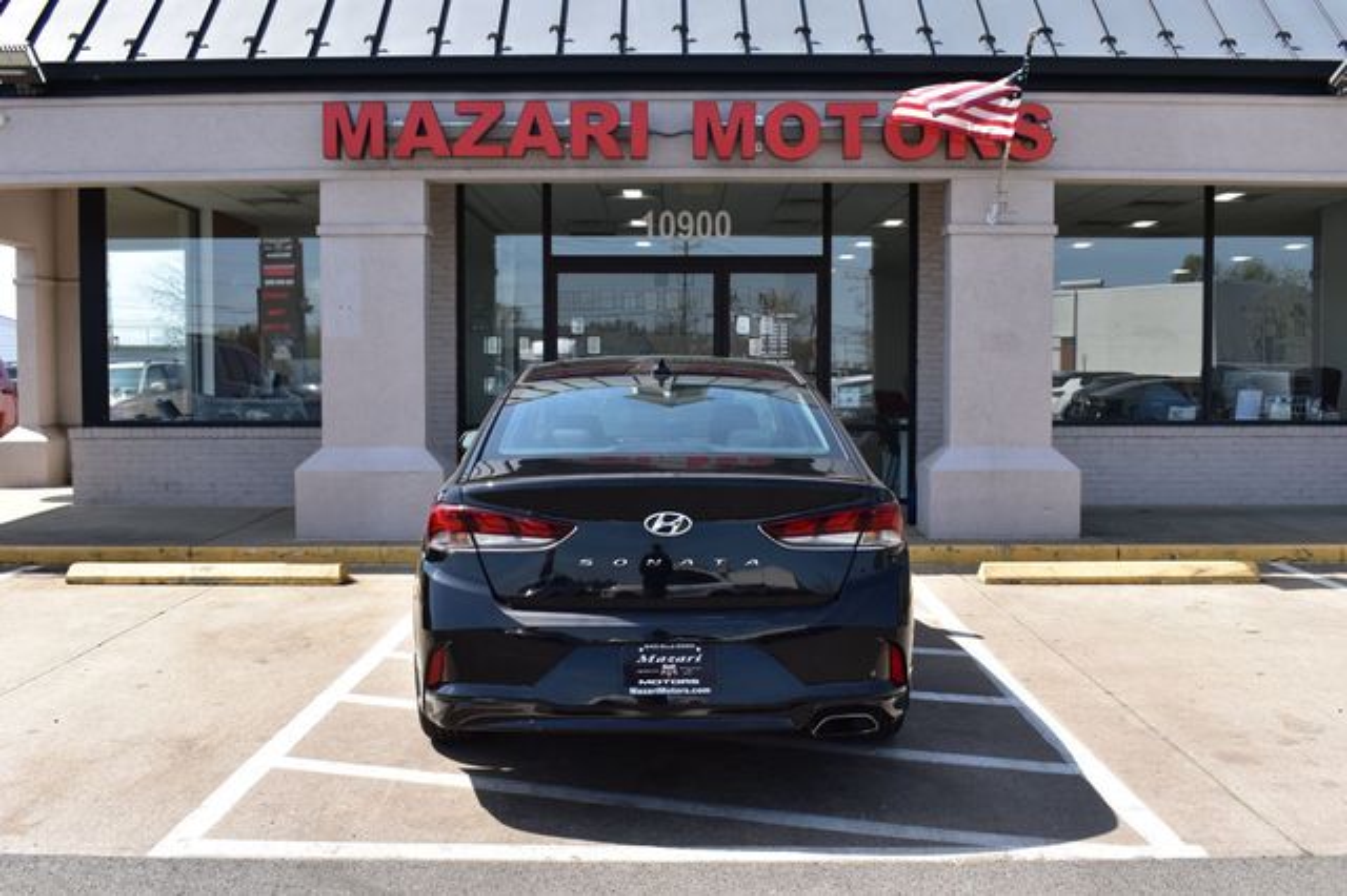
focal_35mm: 36
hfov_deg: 53.2
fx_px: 1346
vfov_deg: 36.8
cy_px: 448
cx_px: 674
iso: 400
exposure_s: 1/320
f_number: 11
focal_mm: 24
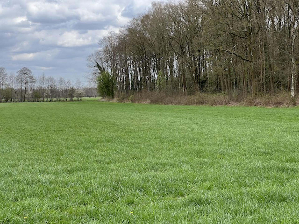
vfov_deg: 19.1
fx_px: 665
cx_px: 150
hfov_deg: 25.3
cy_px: 112
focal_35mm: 77
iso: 32
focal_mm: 9
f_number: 2.8
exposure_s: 1/333
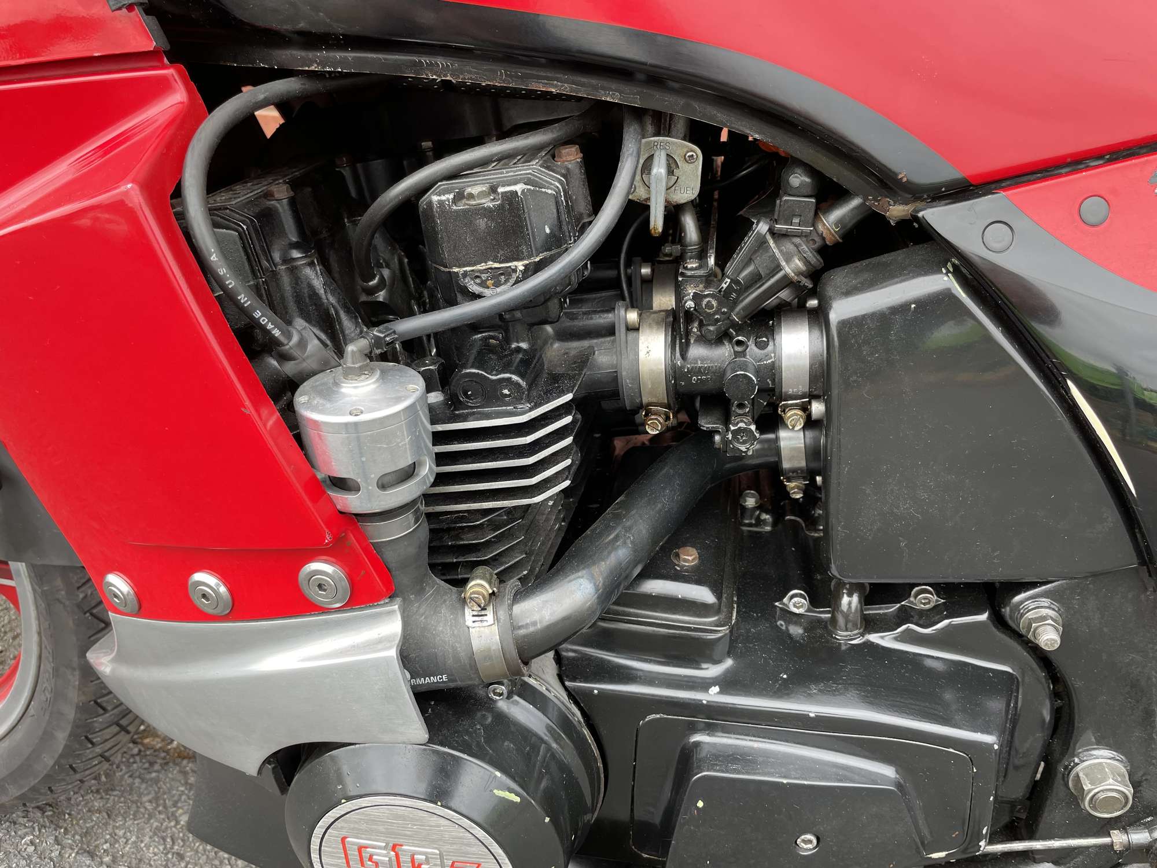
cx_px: 578
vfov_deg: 53.1
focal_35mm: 26
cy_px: 434
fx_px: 869
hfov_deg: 67.3
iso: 32
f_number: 1.6
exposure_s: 1/132
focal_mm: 4.2
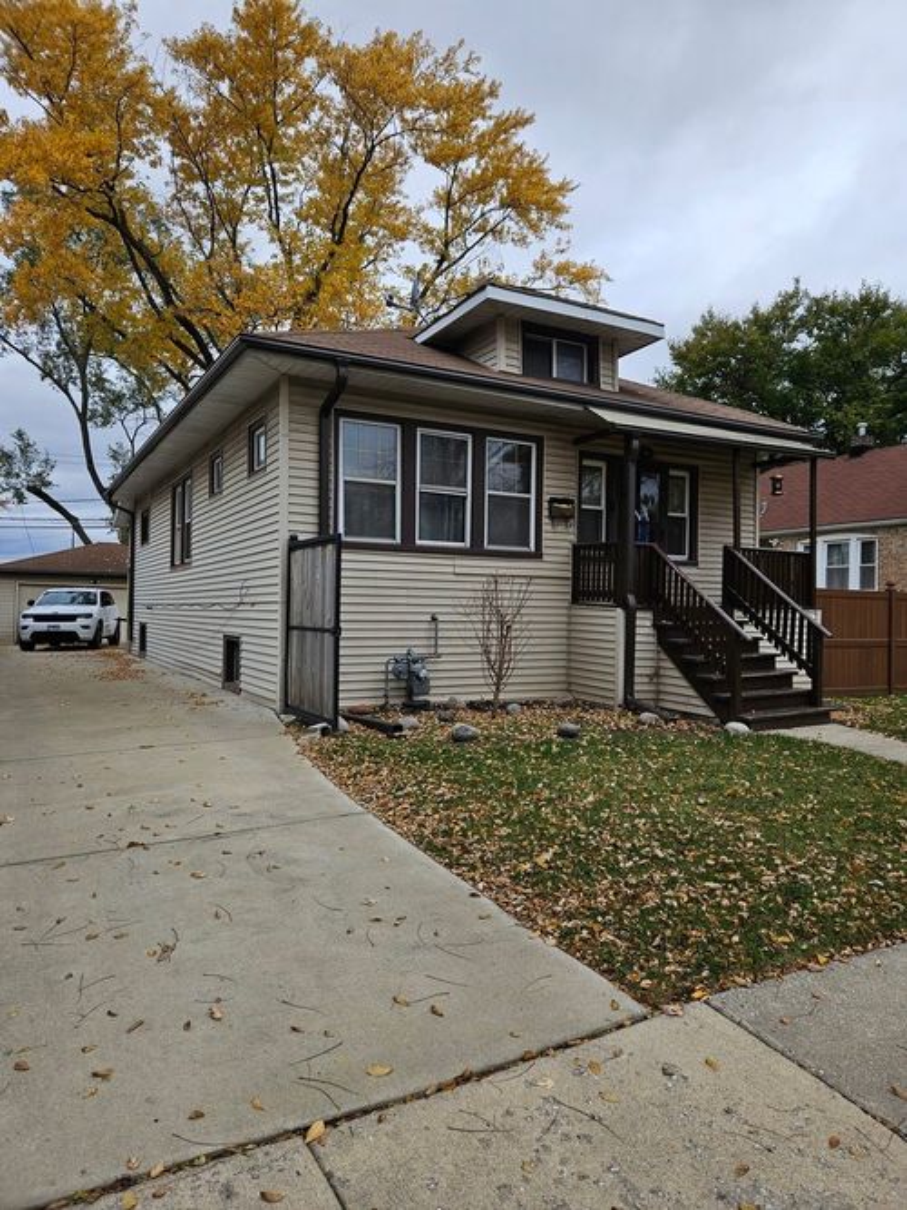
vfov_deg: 73.9
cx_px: 454
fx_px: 804
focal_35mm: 23
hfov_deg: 58.9
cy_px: 605
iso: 40
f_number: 1.8
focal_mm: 5.4
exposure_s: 1/1245
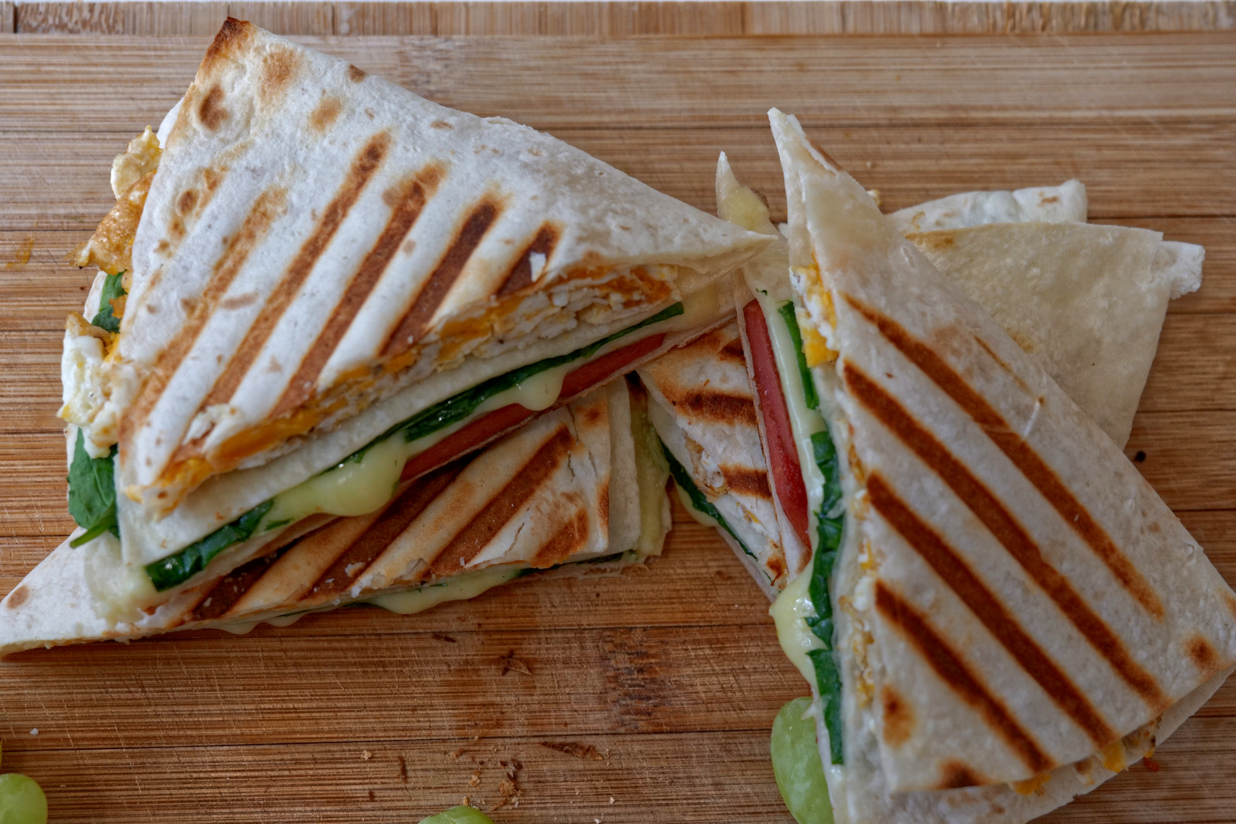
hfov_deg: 35.1
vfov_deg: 23.8
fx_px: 1957
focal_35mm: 57
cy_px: 412
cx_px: 618
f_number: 7.1
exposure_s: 1/80
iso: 2000
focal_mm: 57
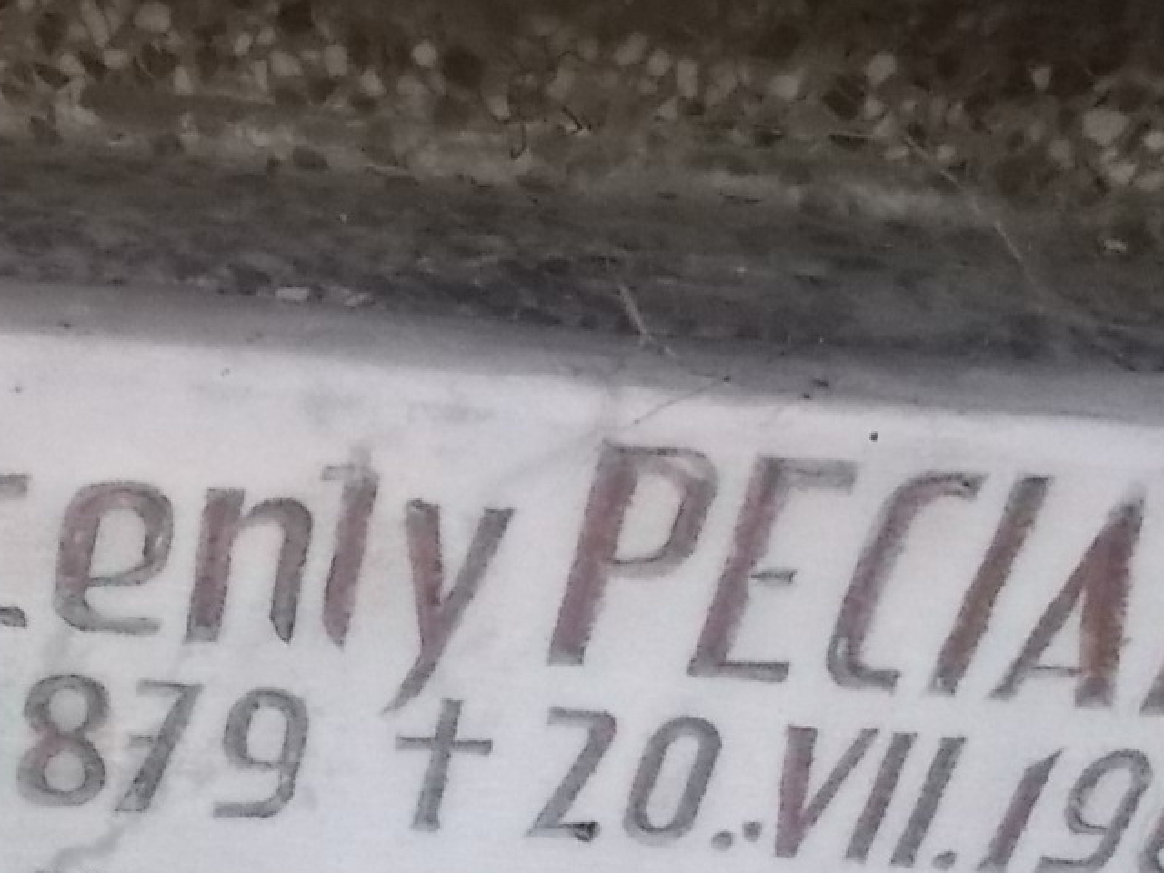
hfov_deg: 28.8
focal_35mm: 65
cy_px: 966
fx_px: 2186
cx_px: 151
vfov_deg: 21.4
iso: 400
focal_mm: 4.6
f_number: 3.2
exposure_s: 1/200
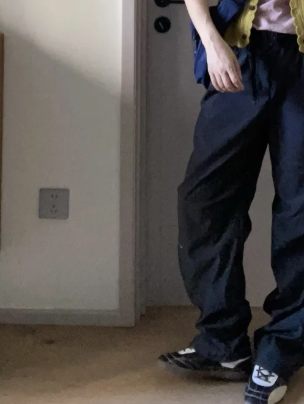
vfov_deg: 34.4
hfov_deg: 28.9
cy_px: -9
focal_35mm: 50
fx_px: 585
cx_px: 204
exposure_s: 1/49
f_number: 2.2
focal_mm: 2.71
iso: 400
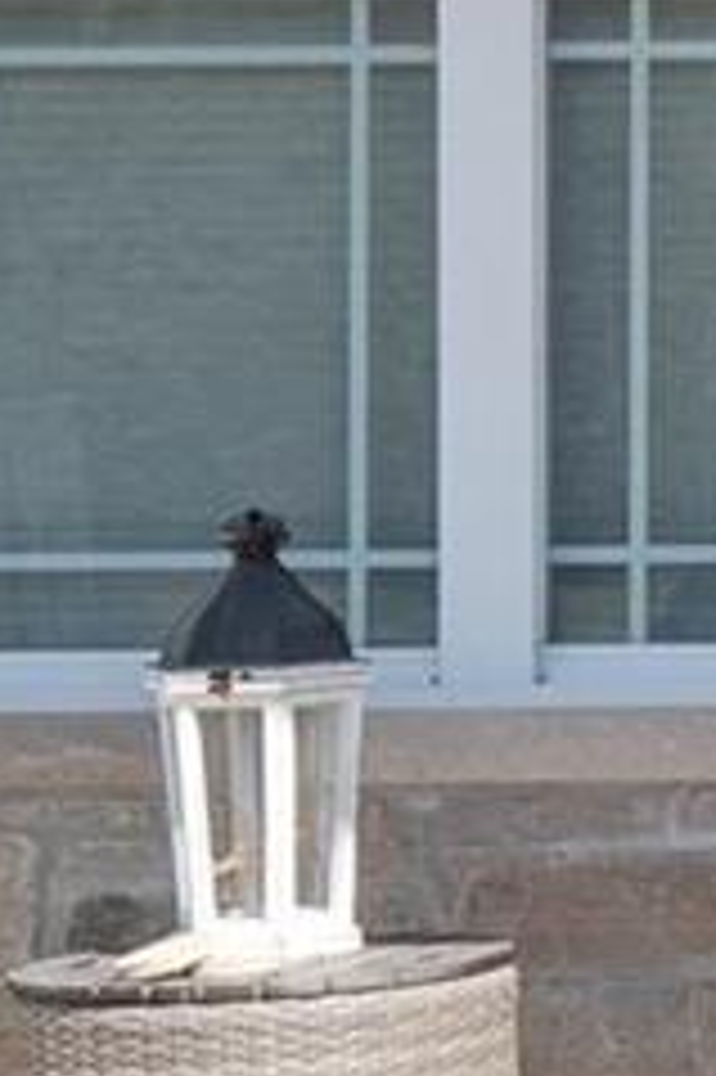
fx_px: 7200
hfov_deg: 4.9
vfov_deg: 8.5
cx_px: 3197
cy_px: 473
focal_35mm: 241
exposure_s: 1/320
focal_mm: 18
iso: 400
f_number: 9
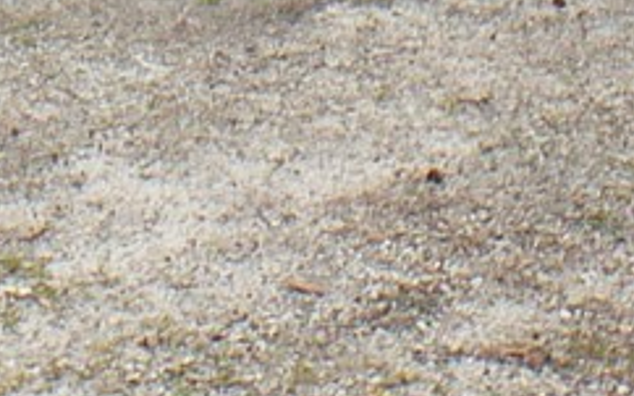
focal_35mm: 157
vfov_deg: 7.8
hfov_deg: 13.3
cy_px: -530
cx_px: 270
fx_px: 2711
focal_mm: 5.2
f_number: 2.8
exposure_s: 1/50
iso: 80
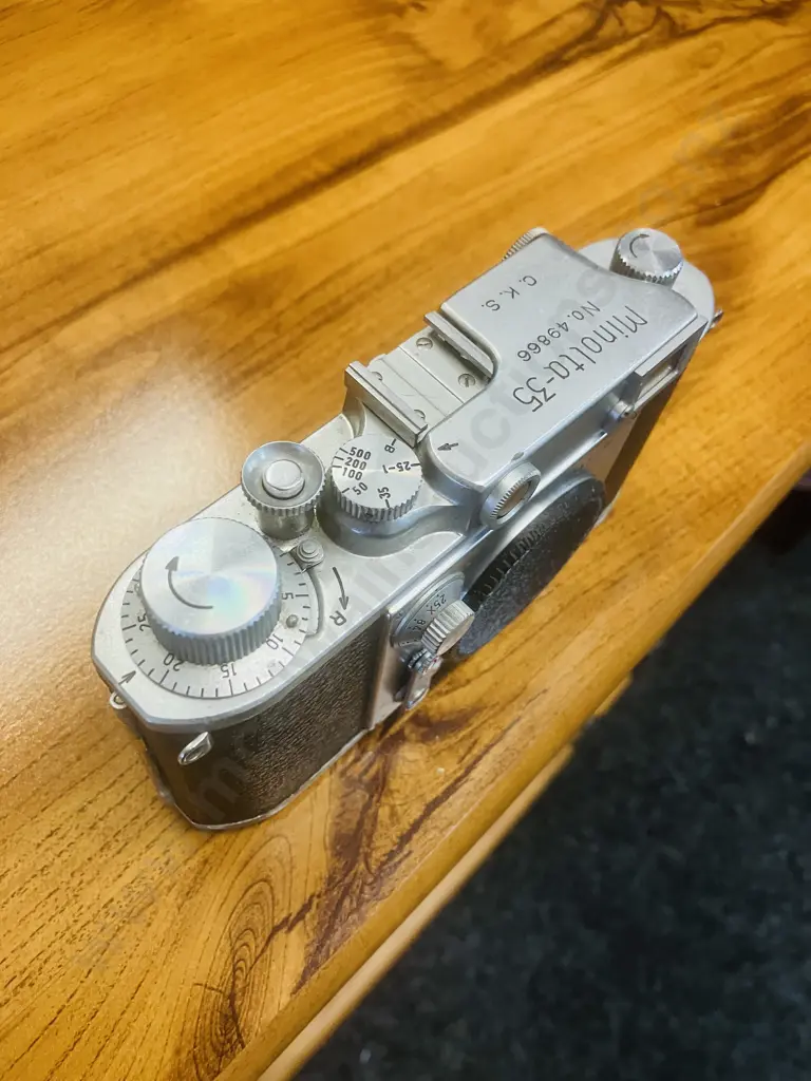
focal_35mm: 28
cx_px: 406
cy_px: 540
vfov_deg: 63.4
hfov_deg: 49.7
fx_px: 875
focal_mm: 3.99
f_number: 1.8
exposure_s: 1/50
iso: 160
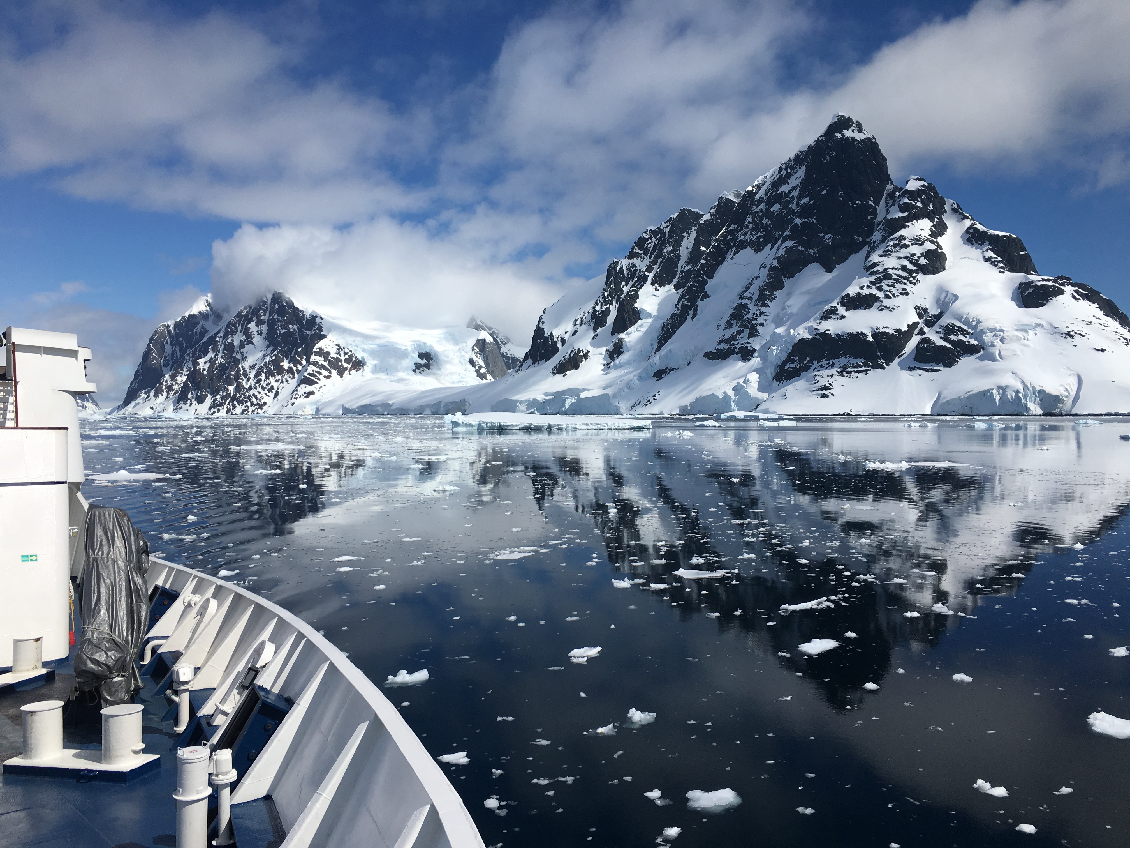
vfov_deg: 48.2
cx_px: 565
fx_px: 947
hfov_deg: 61.7
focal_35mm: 29
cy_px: 424
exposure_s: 1/5917
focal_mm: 4.15
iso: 25
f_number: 2.2
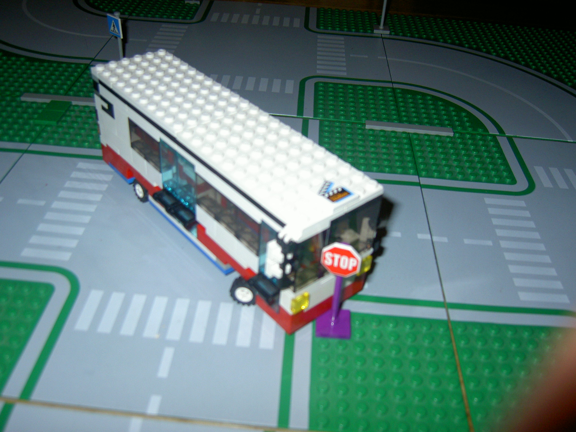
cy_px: 216
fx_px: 566
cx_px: 288
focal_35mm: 34
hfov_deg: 54.0
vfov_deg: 41.8
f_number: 2.8
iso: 100
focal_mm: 5.6
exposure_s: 1/60
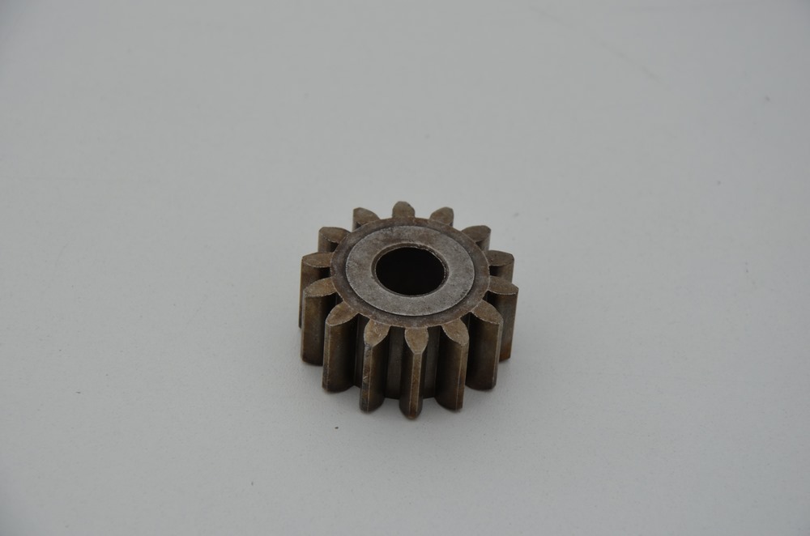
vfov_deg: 8.7
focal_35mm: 158
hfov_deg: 13.1
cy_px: 268
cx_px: 405
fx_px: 3536
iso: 180
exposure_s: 1/125
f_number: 8
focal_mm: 105
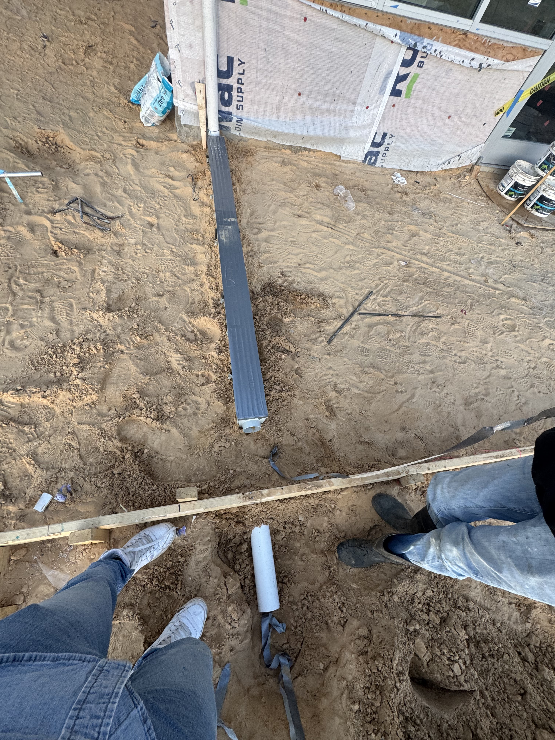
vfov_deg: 102.1
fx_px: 299
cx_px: 278
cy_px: 370
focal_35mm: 14
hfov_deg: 85.7
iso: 160
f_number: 2.2
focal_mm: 2.22
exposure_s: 1/99
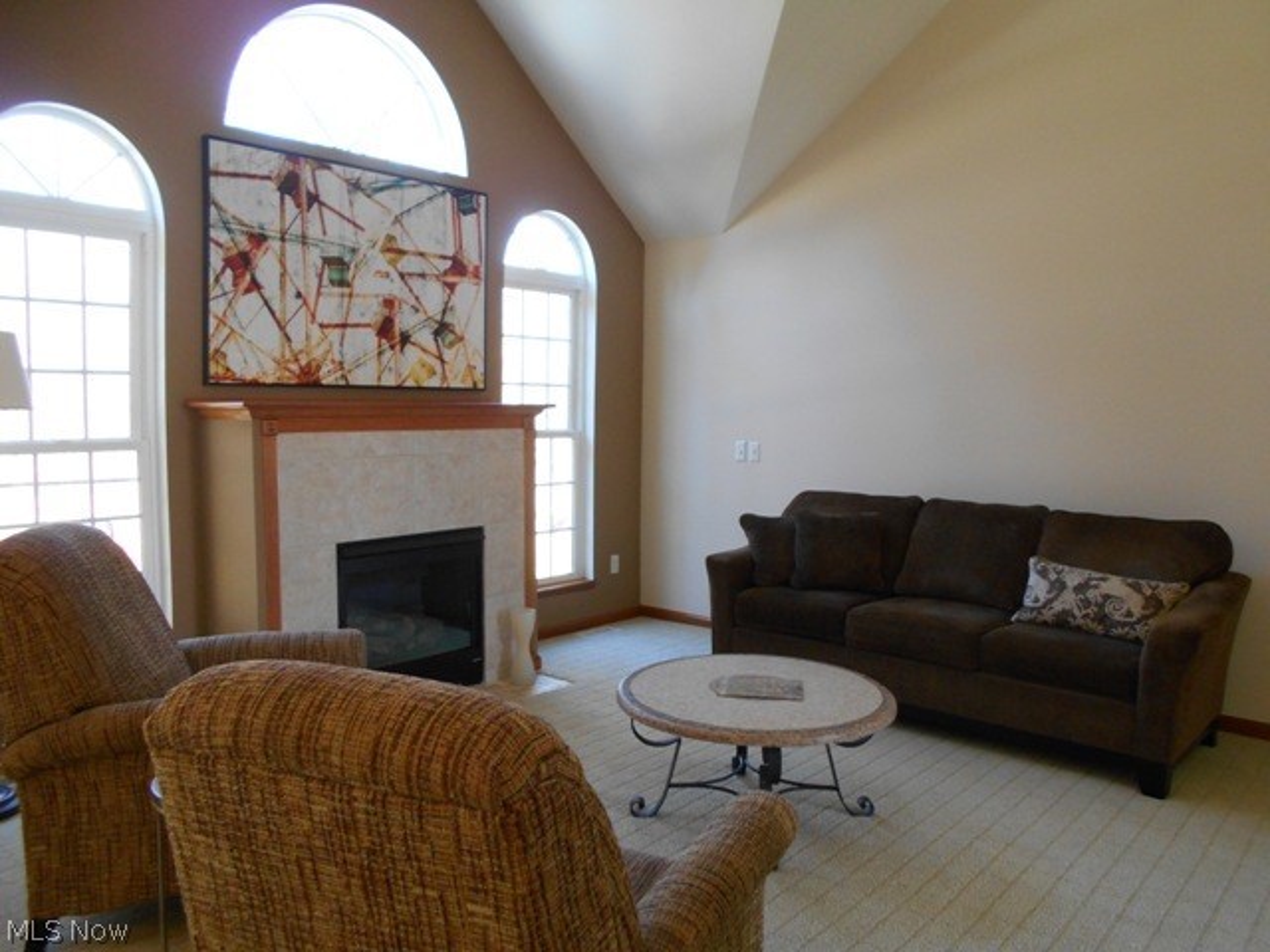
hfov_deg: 67.3
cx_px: 635
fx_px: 954
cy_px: 476
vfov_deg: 53.1
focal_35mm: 26
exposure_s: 1/30
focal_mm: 4.6
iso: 220
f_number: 3.2
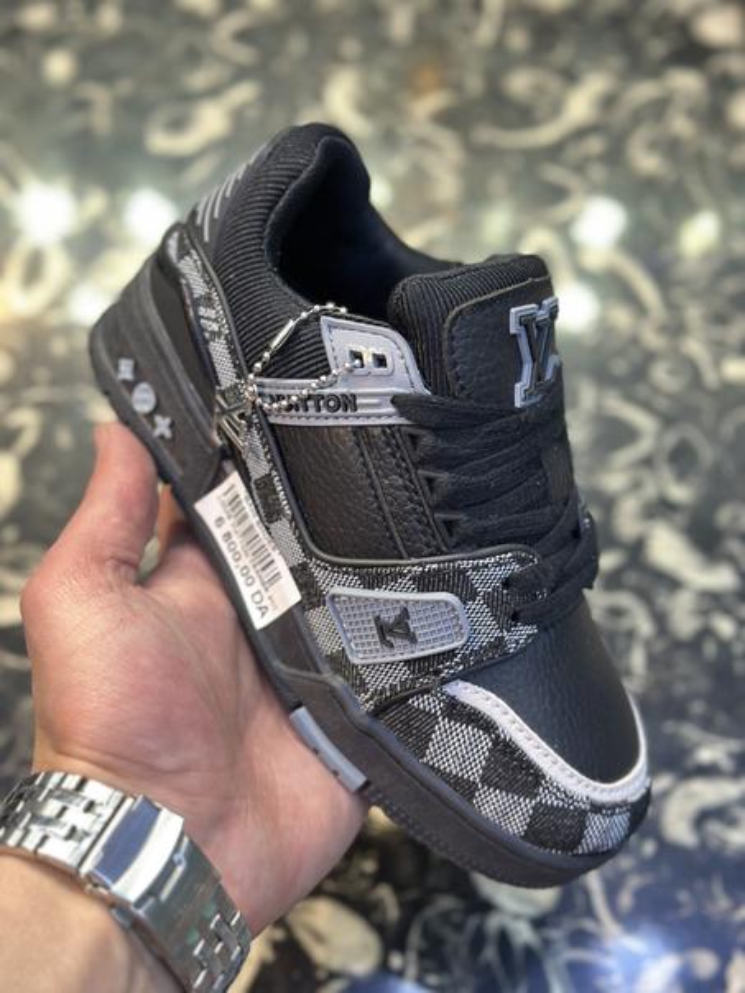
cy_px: 496
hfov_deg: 30.3
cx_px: 372
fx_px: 1377
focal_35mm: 48
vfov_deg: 39.7
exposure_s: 1/100
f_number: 1.78
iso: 125
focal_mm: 6.86
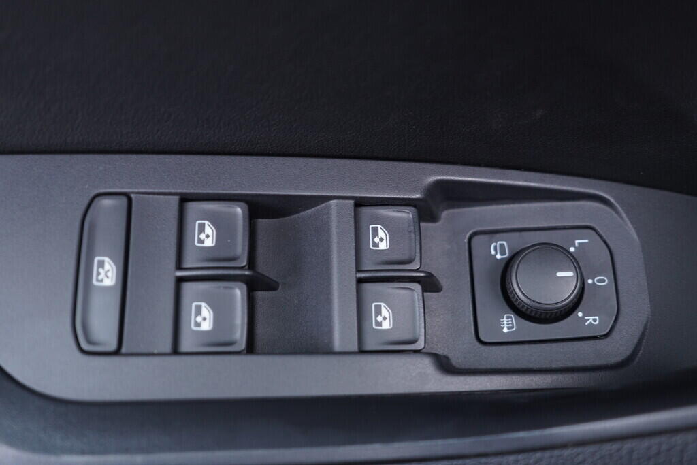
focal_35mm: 36
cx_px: 348
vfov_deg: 36.9
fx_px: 697
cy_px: 232
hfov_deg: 53.1
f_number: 2.8
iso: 400
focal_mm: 24
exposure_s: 1/40
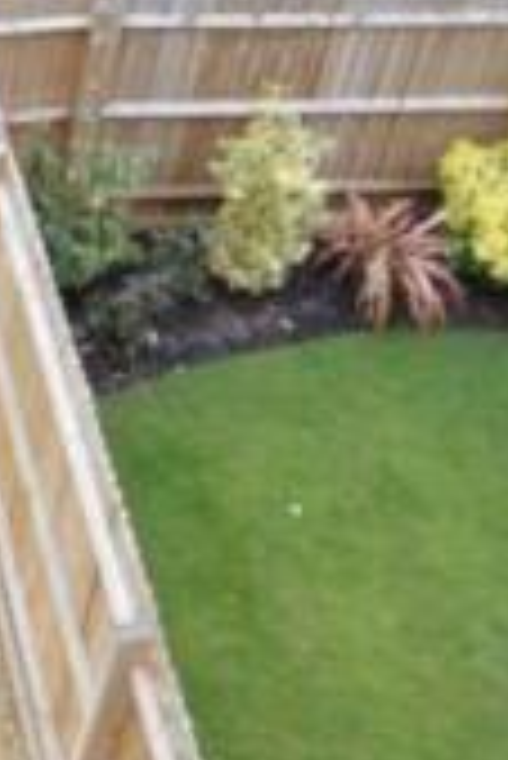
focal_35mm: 76
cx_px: -427
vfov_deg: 26.6
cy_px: 295
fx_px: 1605
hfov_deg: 15.3
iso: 100
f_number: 4.5
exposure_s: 1/80
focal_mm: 18
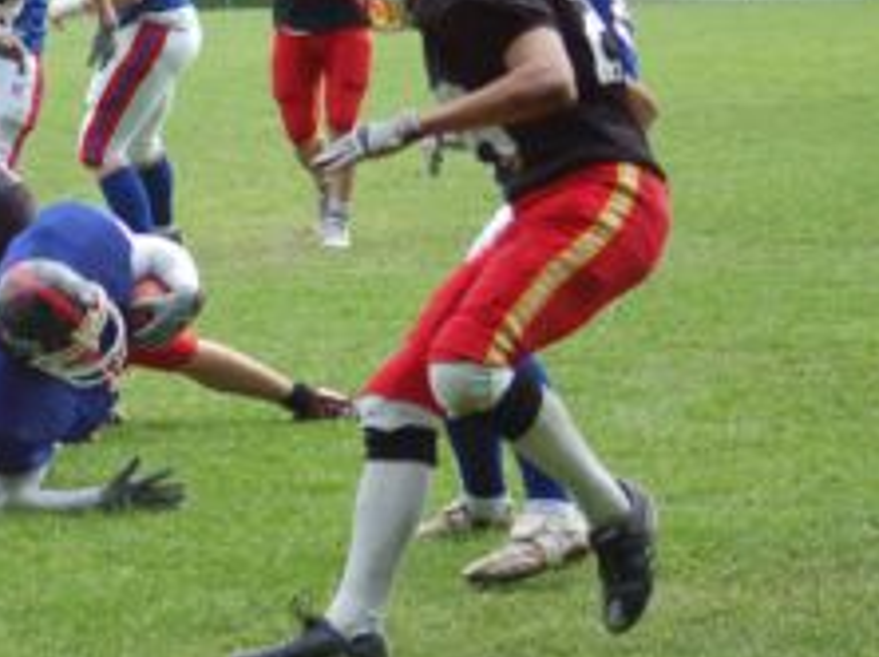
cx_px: 113
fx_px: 5225
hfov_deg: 9.6
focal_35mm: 206
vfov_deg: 7.2
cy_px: 313
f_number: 4
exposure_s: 1/800
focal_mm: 70
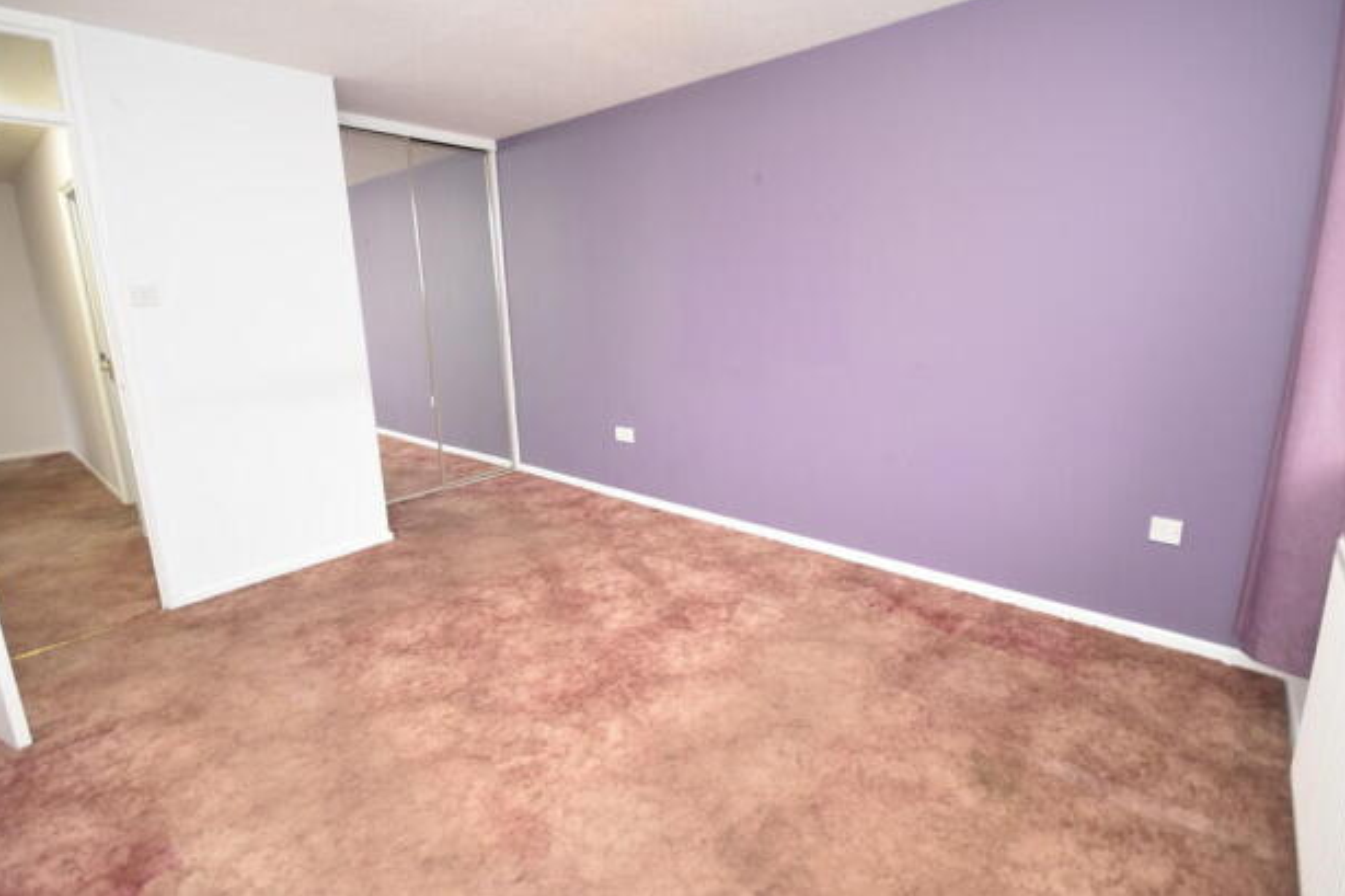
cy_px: 420
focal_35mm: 16
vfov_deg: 73.6
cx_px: 669
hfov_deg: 96.8
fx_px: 598
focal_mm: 10
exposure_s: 1/60
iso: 1600
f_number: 4
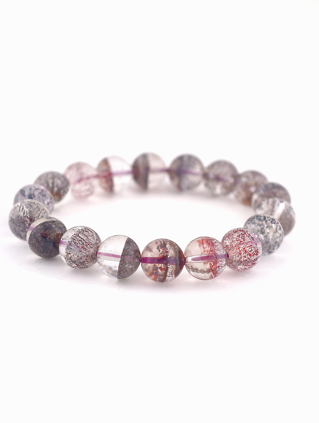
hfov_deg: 15.3
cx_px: 160
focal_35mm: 97
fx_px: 1189
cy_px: 212
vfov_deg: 20.2
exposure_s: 1/161
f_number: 2.67
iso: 125
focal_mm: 22.48
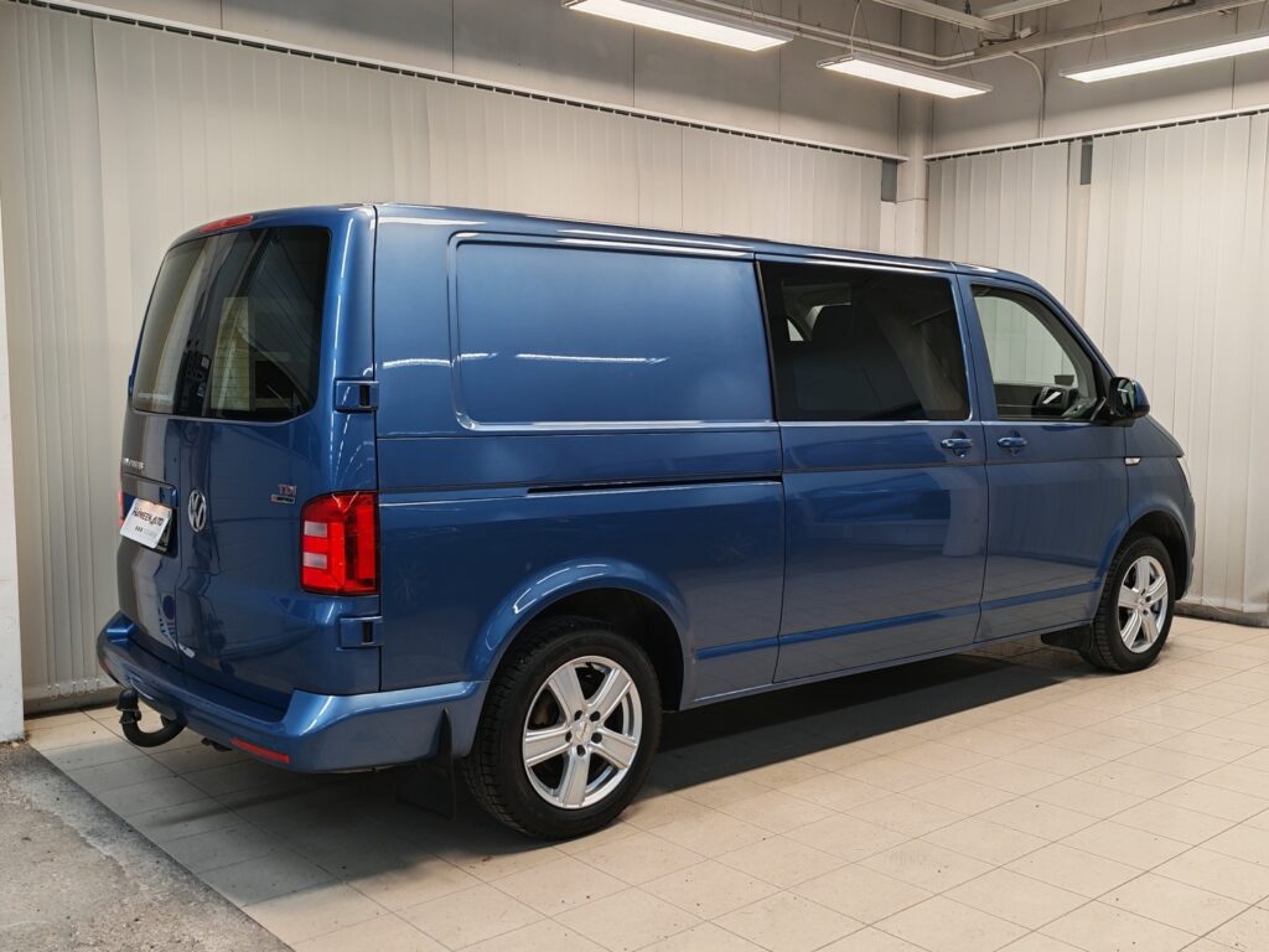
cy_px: 476
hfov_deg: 54.0
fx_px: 1246
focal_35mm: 34
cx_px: 634
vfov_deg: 41.8
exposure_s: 1/50
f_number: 1.6
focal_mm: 5.4
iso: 80
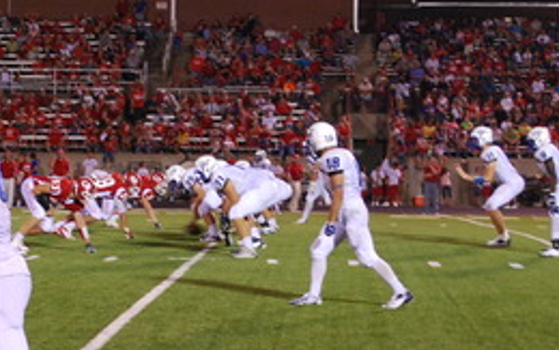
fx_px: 1723
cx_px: 217
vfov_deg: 11.6
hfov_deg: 18.4
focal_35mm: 113
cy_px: 200
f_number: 4.8
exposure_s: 1/60
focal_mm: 30
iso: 800
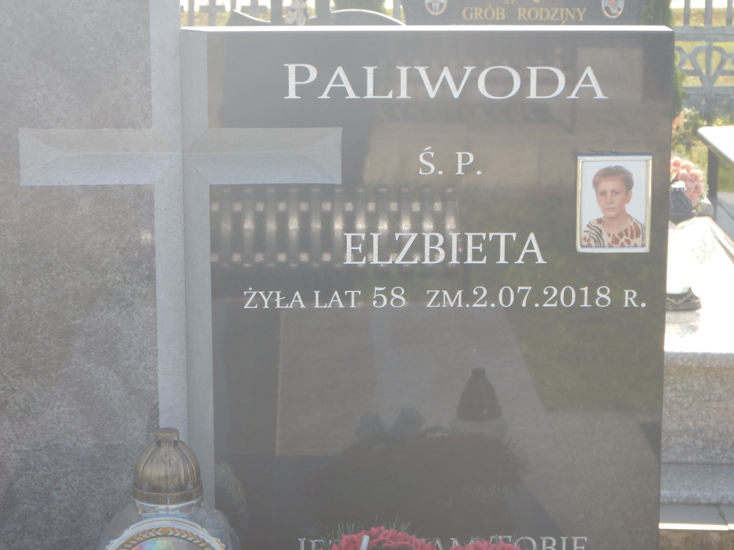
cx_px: 367
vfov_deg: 16.1
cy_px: 275
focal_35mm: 92
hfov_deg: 21.3
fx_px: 1951
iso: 125
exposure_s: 1/200
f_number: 4.7
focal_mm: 16.6
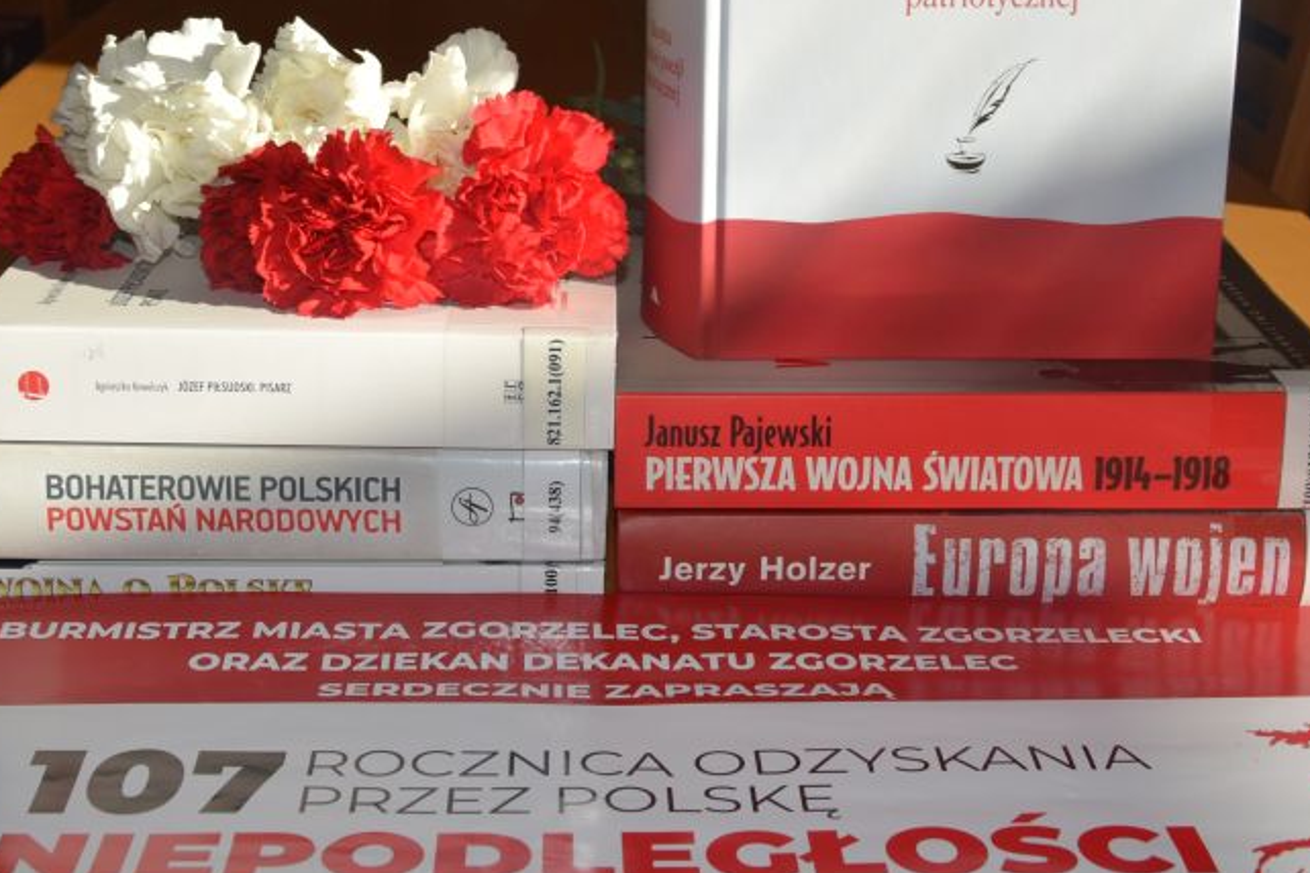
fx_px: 2176
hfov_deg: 33.5
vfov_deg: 22.4
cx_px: 622
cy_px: 195
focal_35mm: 60
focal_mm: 25
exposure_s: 1/200
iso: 100
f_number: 8
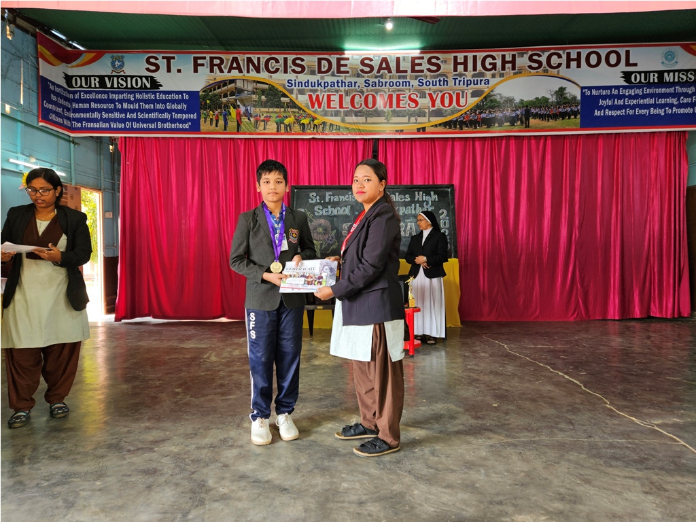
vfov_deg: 58.9
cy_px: 261
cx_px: 348
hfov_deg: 73.9
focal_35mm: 23
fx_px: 462
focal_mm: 5.4
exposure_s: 1/100
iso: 64
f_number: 1.8
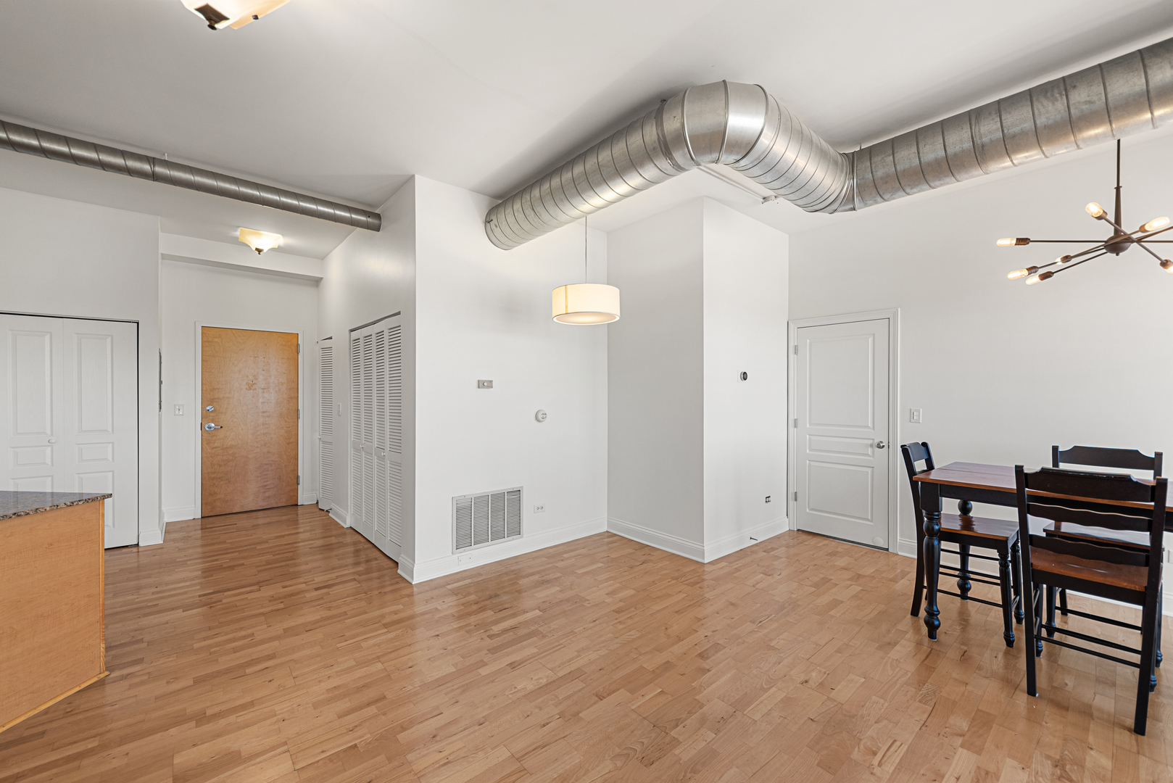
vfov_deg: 81.3
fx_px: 456
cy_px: 392
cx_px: 586
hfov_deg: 104.2
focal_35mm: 14
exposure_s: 1/20
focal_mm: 14
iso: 320
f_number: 10
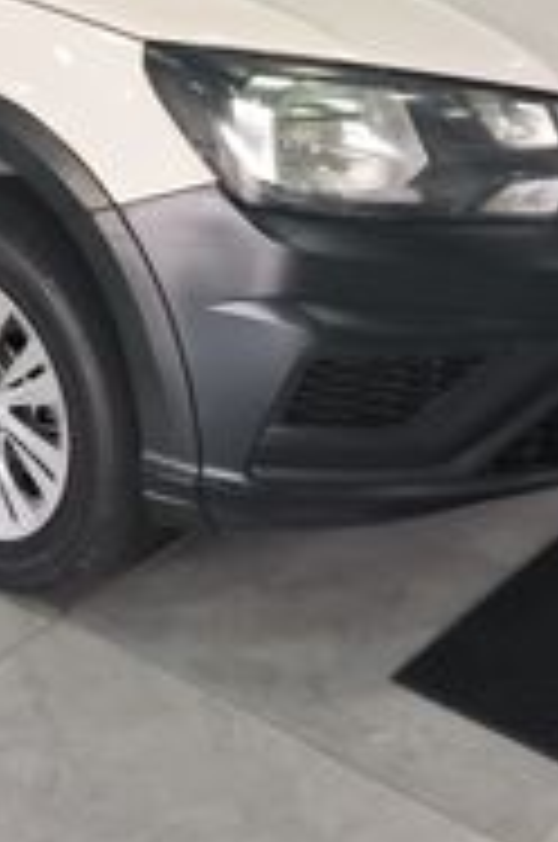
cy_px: 216
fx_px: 1470
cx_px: 32
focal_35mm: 63
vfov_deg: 31.4
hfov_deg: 20.9
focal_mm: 5.24
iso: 304
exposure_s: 1/60
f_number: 1.7
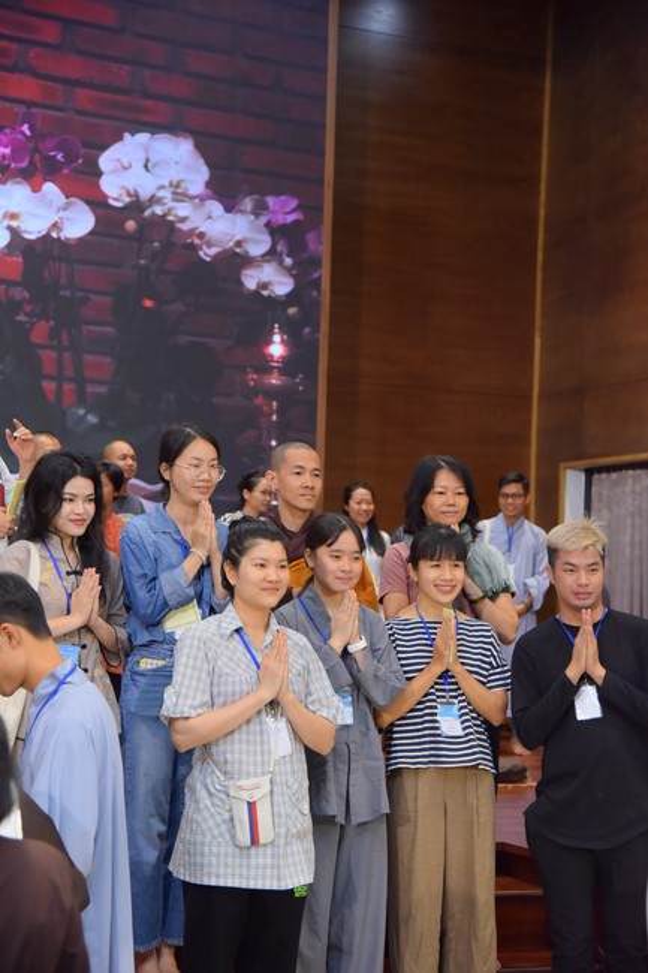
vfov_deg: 30.5
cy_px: 486
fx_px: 1783
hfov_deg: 20.6
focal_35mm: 66
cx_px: 324
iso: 1250
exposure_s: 1/125
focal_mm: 66
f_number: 5
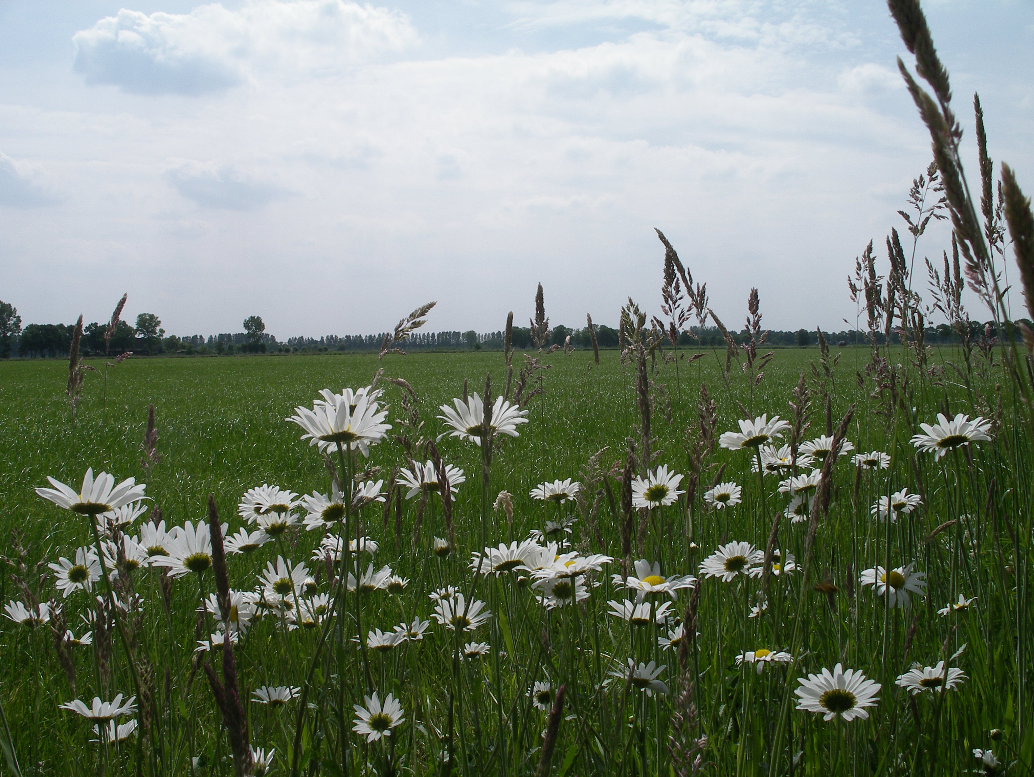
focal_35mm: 37
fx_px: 1106
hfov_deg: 50.1
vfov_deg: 38.7
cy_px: 388
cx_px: 517
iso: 80
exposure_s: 1/320
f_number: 7.8
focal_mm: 7.8
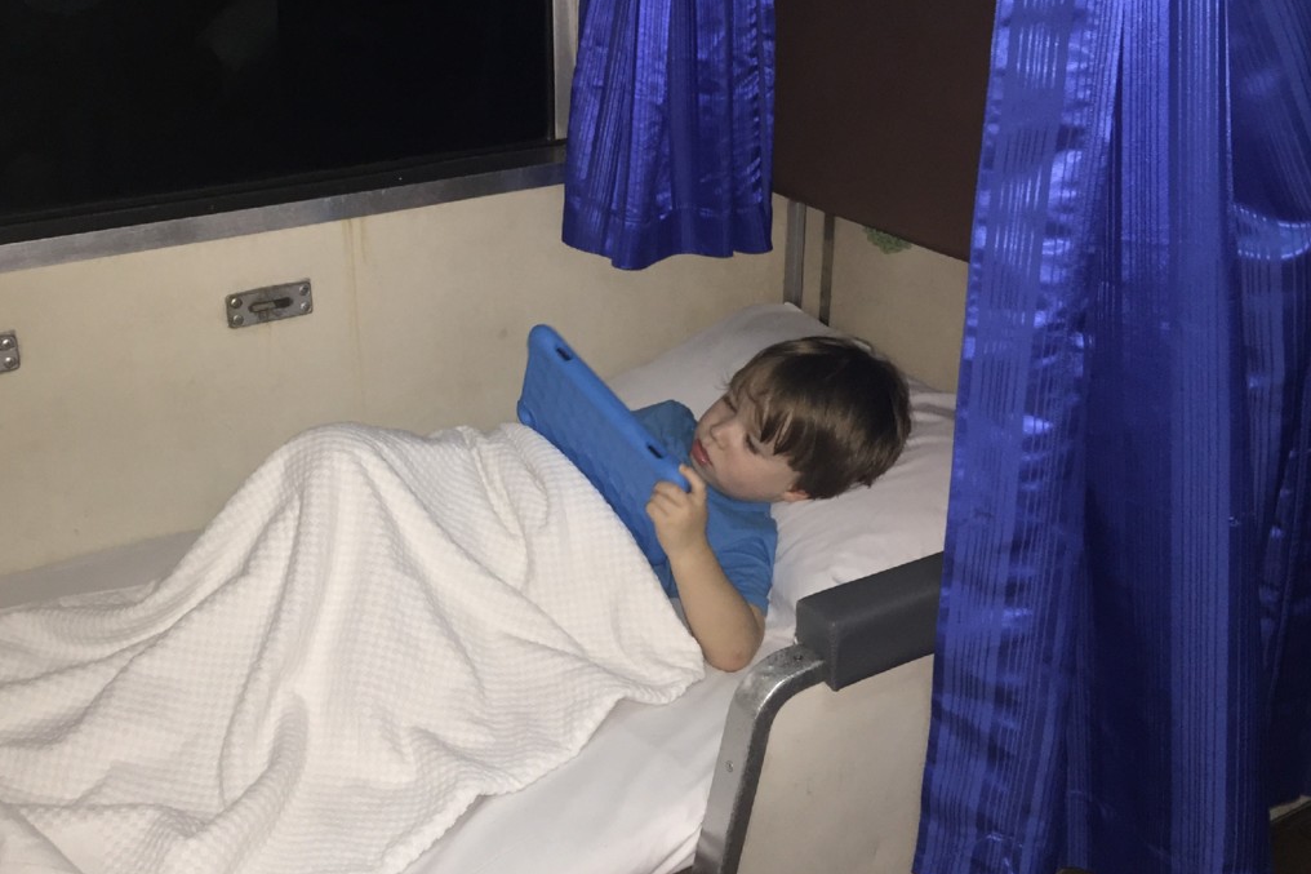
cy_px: 347
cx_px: 568
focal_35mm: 38
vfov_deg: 34.9
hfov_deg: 50.6
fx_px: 1384
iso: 125
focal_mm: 4.15
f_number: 2.2
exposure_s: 1/17
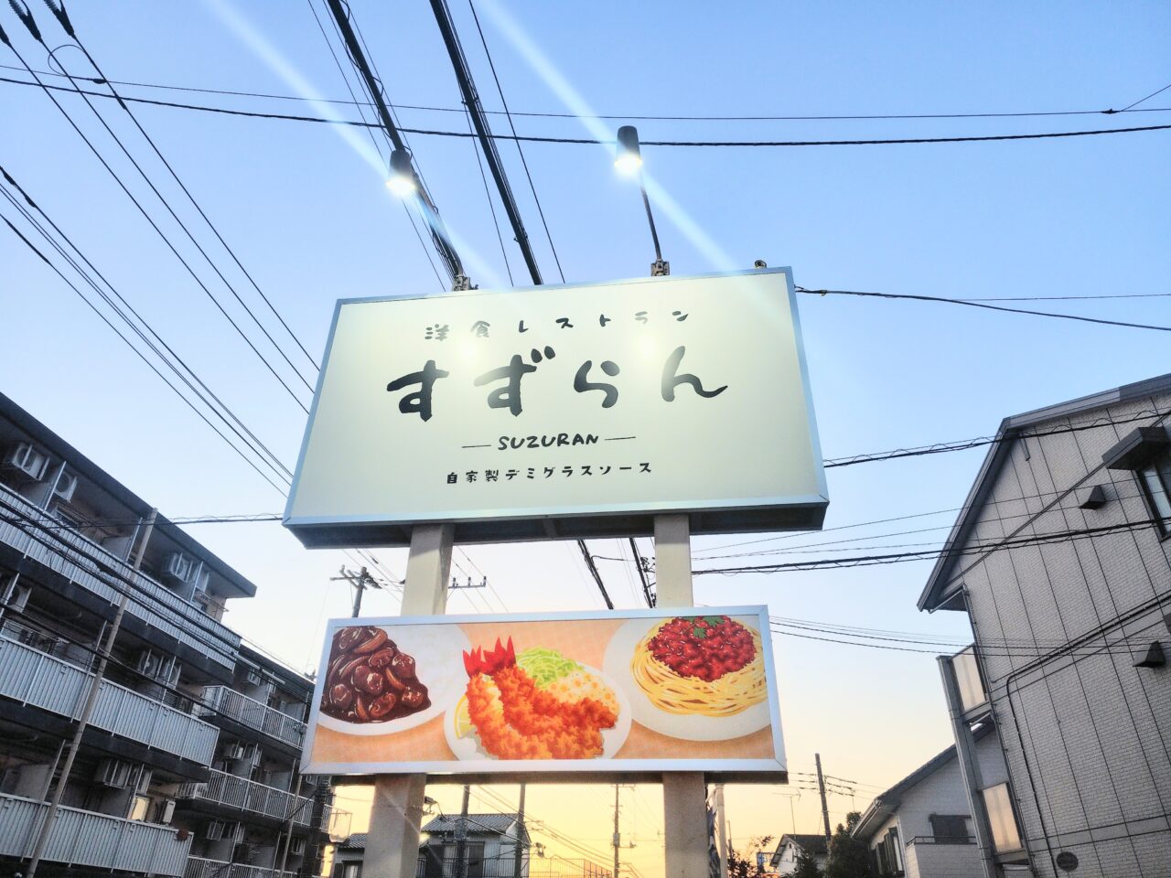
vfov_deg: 58.9
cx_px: 586
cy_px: 439
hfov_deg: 73.9
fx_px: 778
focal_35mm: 23
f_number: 1.9
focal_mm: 5.6
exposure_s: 1/100
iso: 212
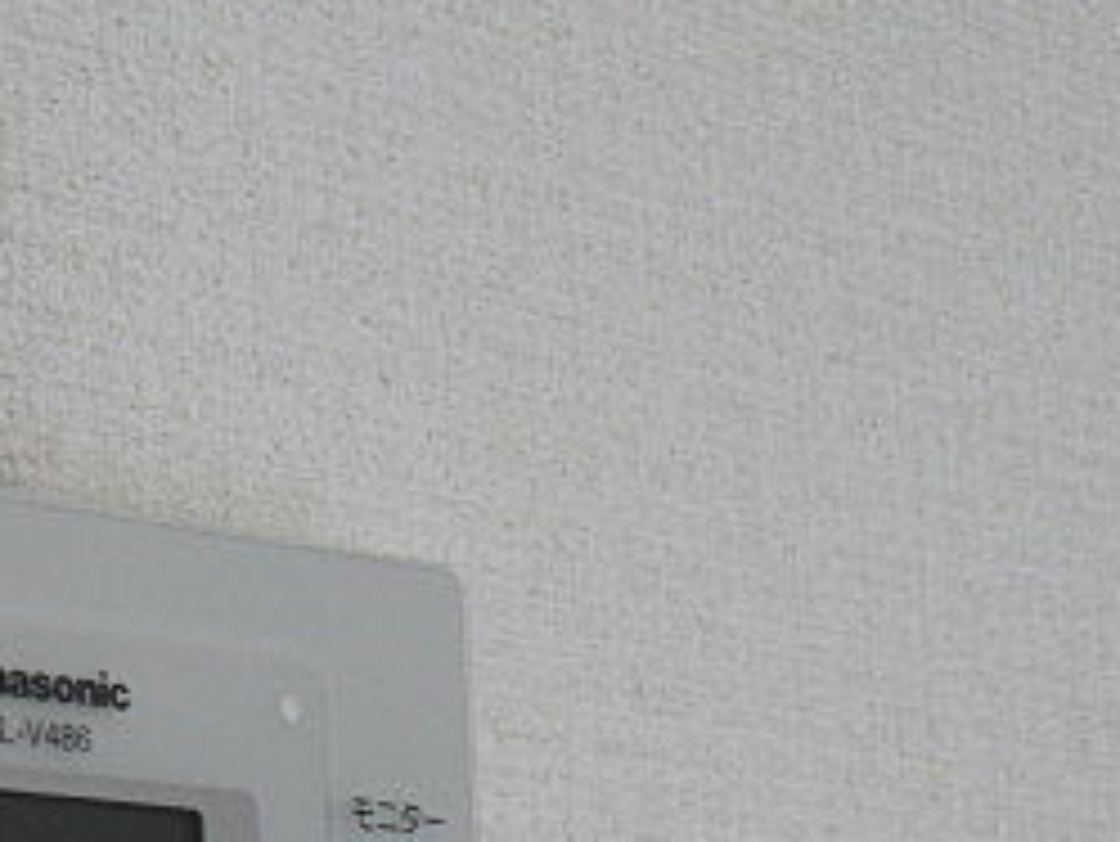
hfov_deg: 17.0
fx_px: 3658
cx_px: -13
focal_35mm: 113
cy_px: 1031
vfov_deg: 12.8
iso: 200
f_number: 3.4
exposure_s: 1/30
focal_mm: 7.7
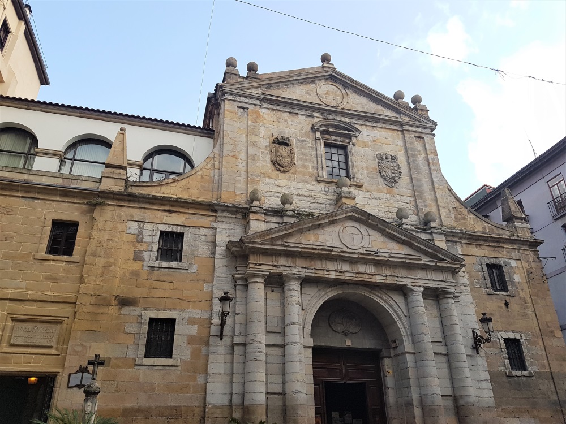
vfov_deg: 53.1
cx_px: 283
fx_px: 425
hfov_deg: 67.3
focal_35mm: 26
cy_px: 212
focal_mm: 4.2
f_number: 1.7
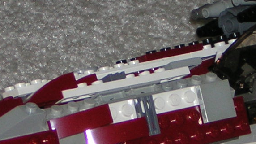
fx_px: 2069
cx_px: 188
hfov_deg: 7.1
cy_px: 91
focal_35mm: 305
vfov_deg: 4.0
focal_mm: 13.1
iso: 50
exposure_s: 1/60.1
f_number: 4.5
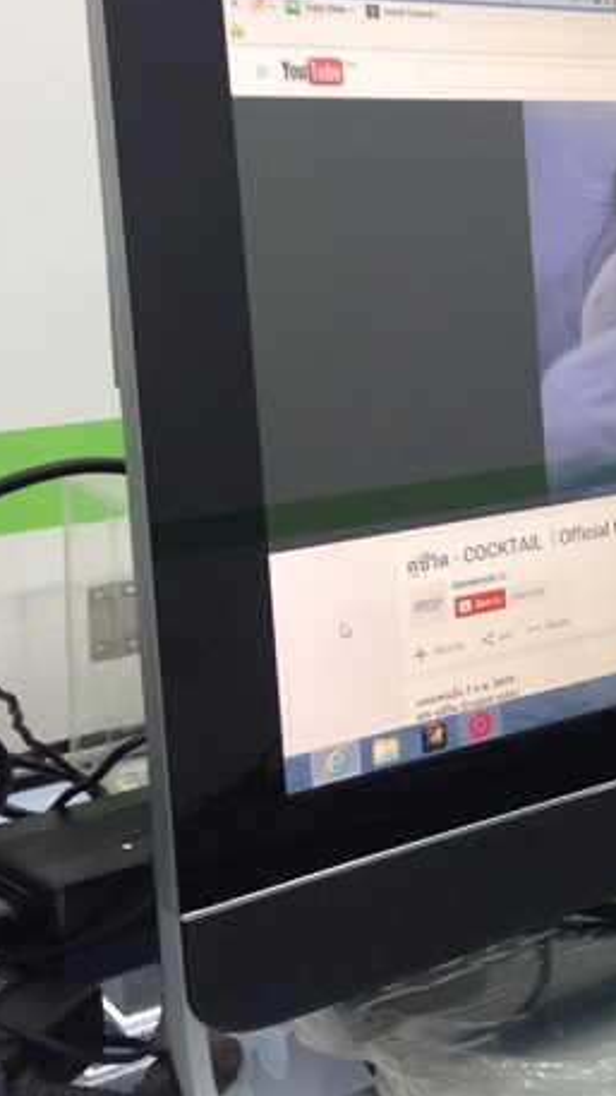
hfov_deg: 18.2
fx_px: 1830
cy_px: 398
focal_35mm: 63
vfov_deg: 33.1
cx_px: 717
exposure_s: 1/24
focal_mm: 4.12
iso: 50
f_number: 2.4
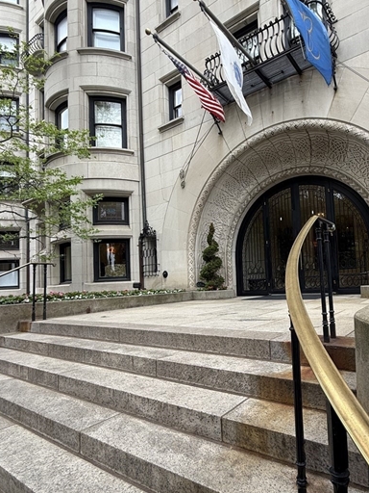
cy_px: 266
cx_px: 241
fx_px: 298
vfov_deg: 78.9
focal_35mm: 21
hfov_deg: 62.1
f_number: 2.2
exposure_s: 1/99
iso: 50
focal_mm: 2.22
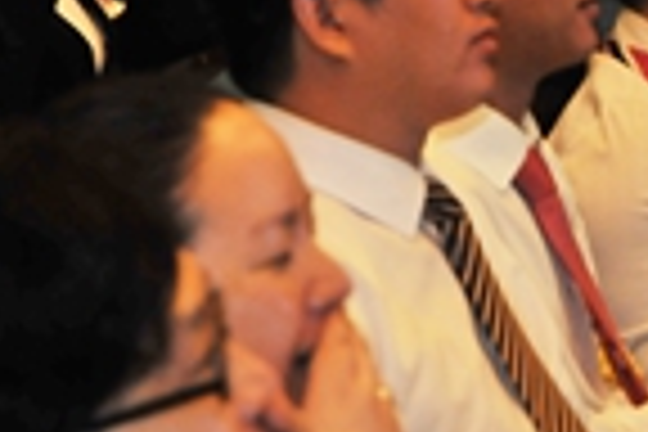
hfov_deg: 6.3
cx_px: 738
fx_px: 5886
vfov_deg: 4.2
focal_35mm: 327
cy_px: 214
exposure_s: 1/30
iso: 800
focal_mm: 70
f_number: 5
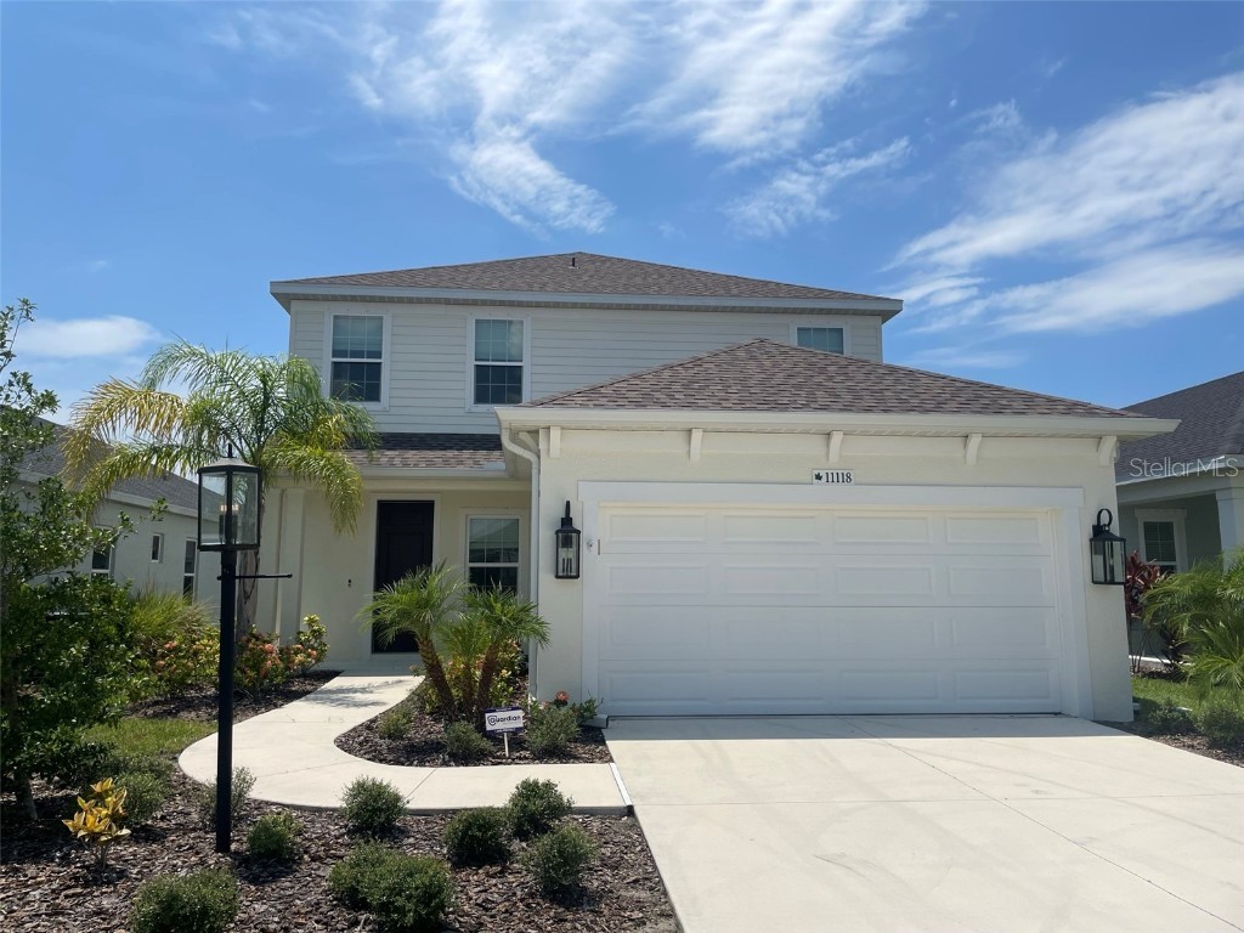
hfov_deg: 67.3
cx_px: 622
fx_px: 934
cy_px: 466
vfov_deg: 53.1
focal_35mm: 26
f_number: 1.6
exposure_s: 1/7299
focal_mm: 4.2
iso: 32
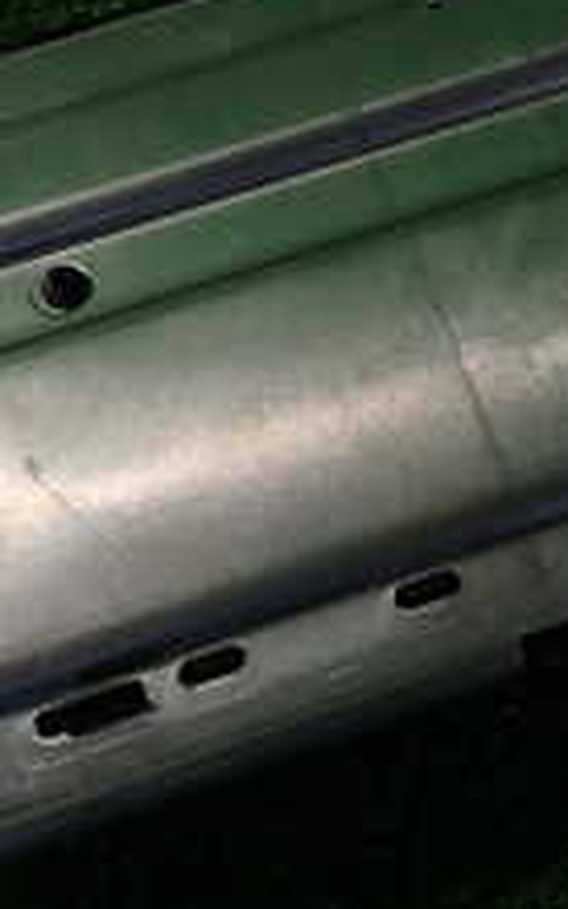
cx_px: 543
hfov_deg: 17.7
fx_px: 1784
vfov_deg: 28.6
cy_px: 407
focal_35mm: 72
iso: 200
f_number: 2
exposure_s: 1/40
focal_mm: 4.5
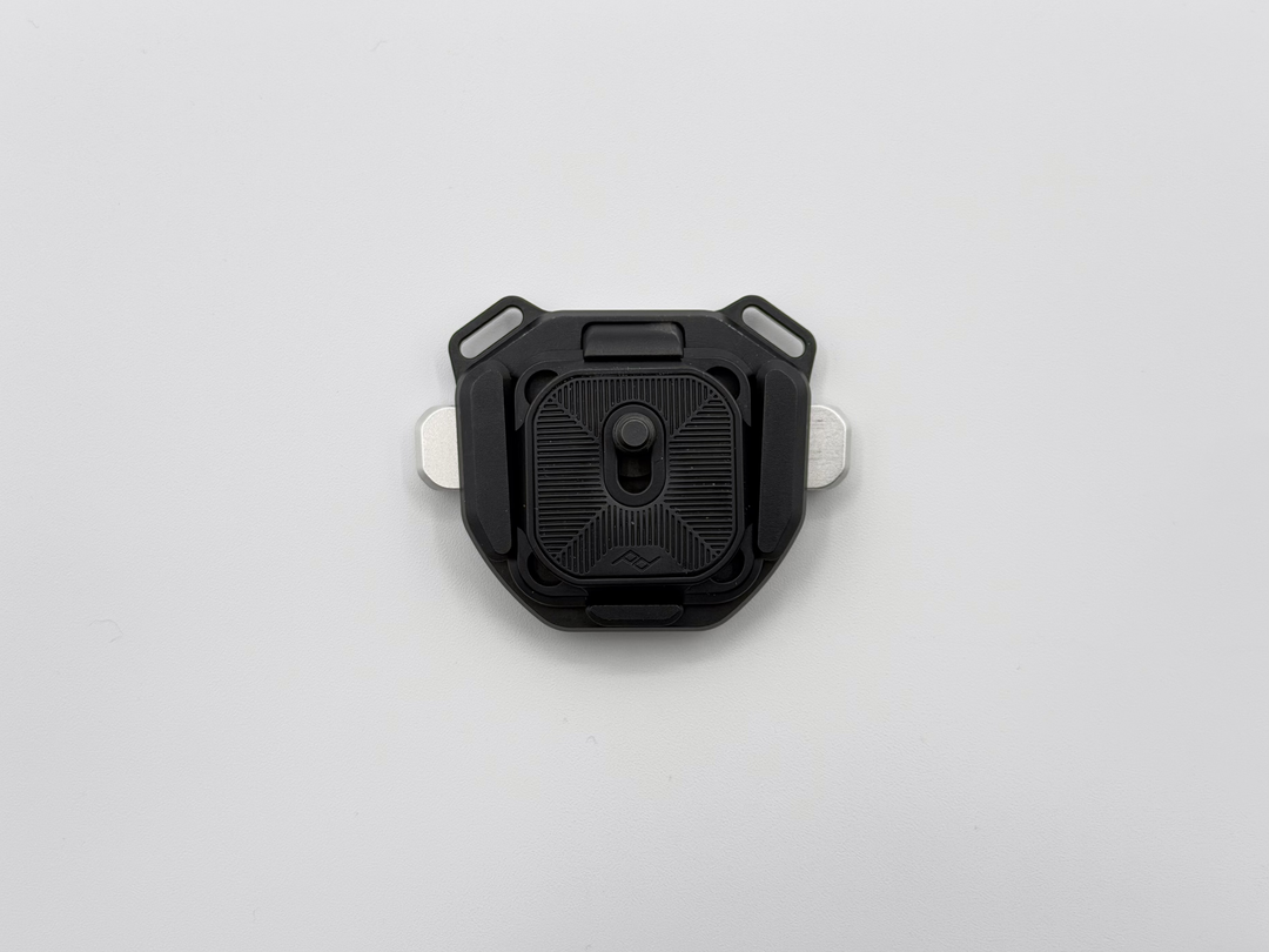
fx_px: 1760
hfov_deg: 39.7
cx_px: 634
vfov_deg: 30.3
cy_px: 476
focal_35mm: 48
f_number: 1.78
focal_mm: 6.76
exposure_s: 1/611
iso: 64
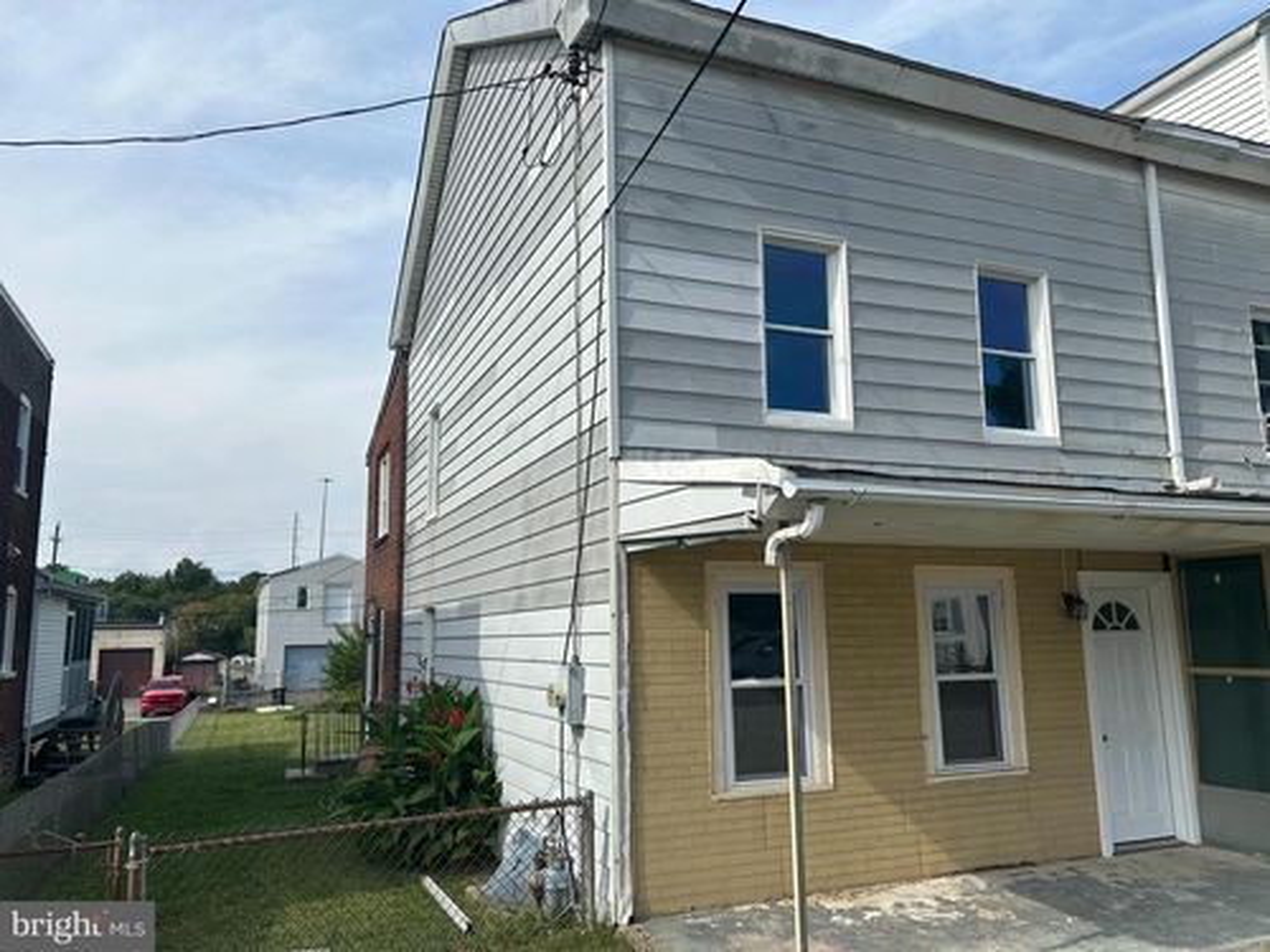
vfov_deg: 53.1
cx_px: 635
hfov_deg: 67.3
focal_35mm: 26
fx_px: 954
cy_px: 476
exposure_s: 1/5076
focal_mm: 5.7
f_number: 1.5
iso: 50
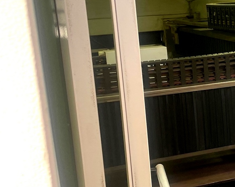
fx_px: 501
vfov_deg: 21.2
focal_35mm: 72
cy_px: 103
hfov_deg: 24.4
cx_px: 267
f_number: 1.6
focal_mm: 4.2
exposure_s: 1/121
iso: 100
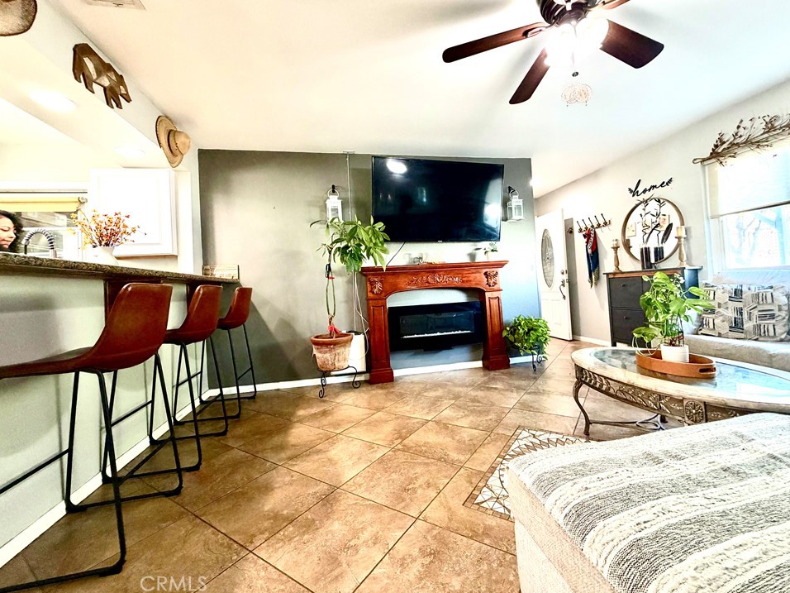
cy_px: 278
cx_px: 411
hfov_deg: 98.1
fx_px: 342
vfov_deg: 81.7
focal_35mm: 15
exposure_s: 1/60
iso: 320
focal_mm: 2.22
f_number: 2.2
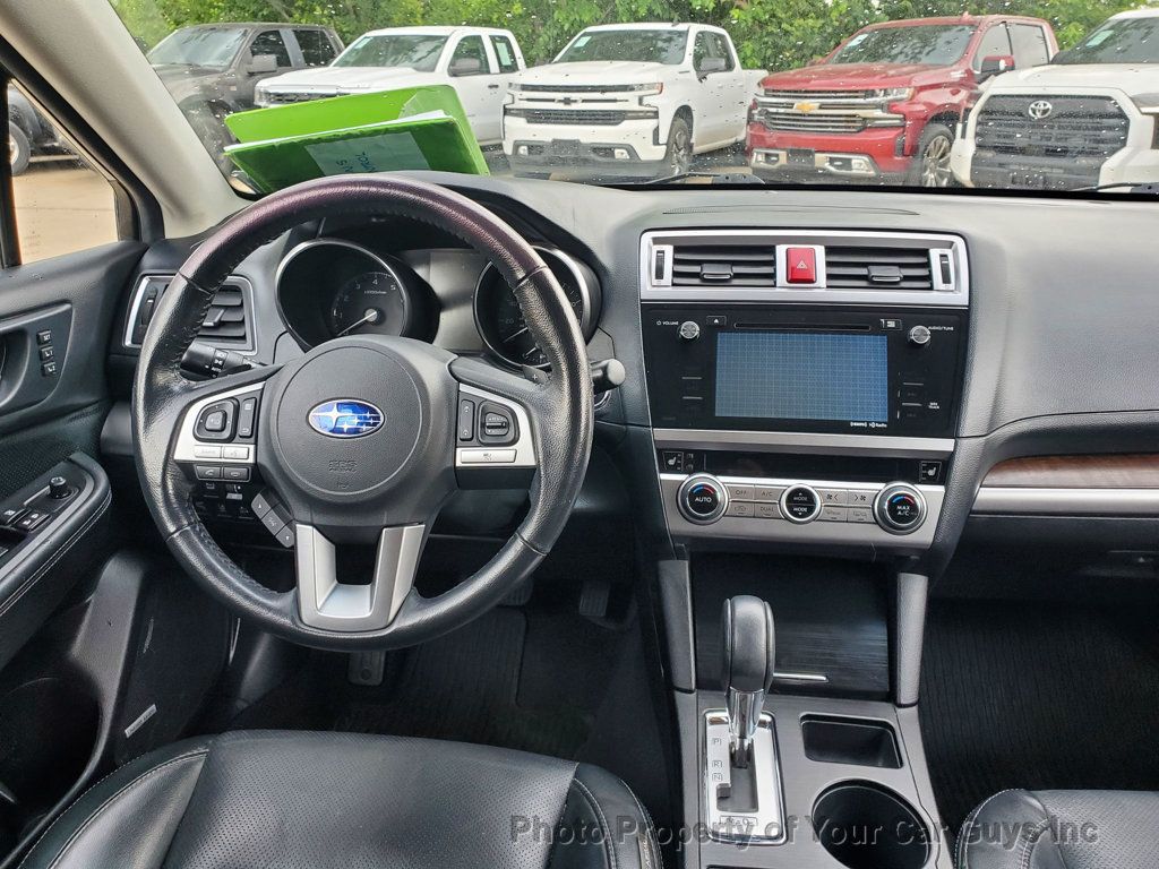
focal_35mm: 26
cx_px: 580
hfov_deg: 67.3
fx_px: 871
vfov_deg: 53.1
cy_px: 434
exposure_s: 1/87
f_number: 2.4
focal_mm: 4.3
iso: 100
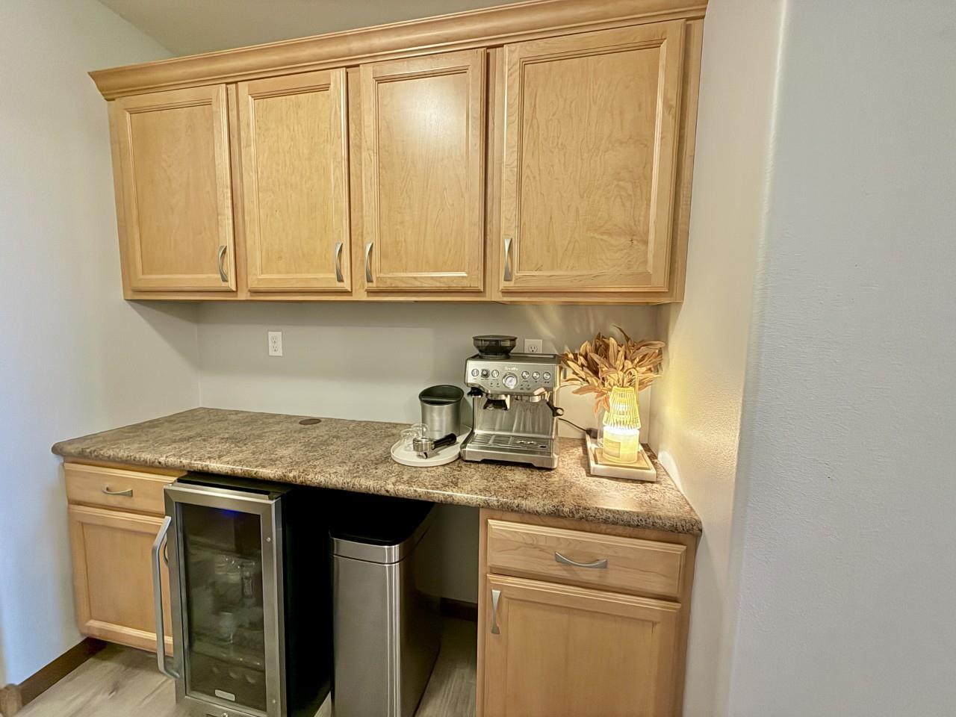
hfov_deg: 102.1
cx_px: 478
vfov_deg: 85.7
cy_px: 358
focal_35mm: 14
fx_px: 387
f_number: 2.2
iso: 640
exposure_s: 1/60
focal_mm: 2.22
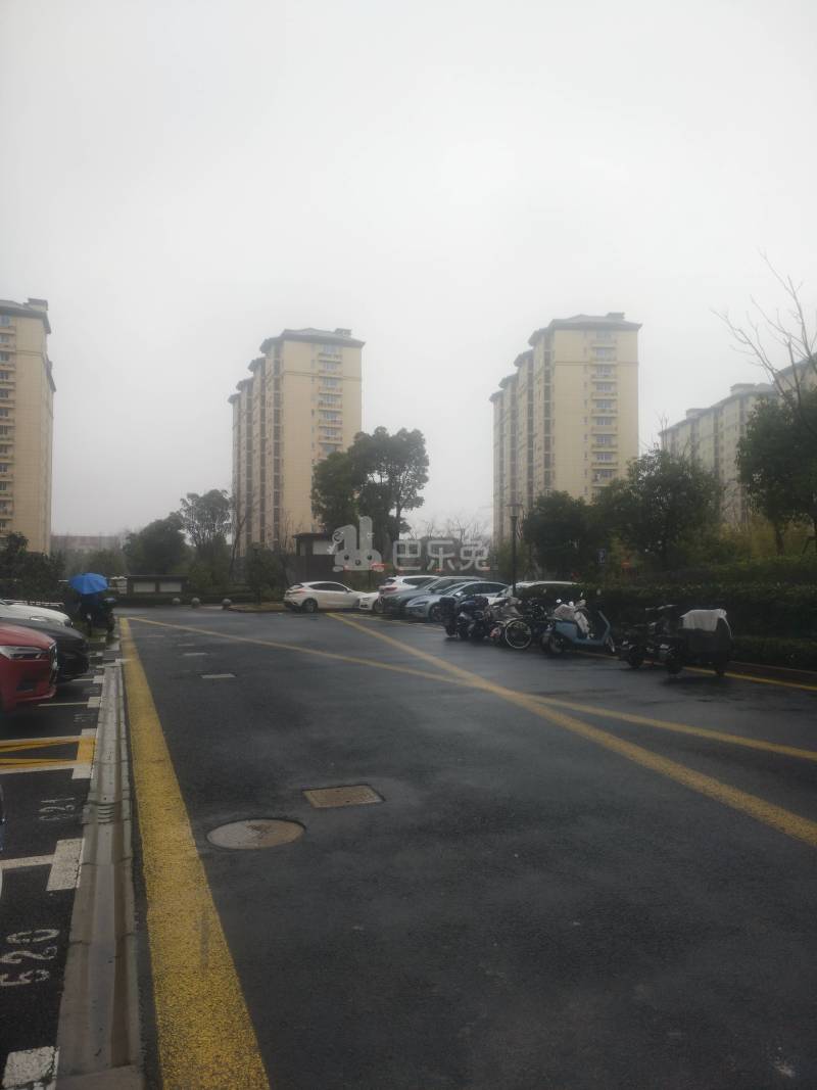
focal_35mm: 22
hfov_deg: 61.1
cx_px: 408
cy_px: 545
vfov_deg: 76.4
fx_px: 692
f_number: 2
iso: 50
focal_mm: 3.79
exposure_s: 1/328
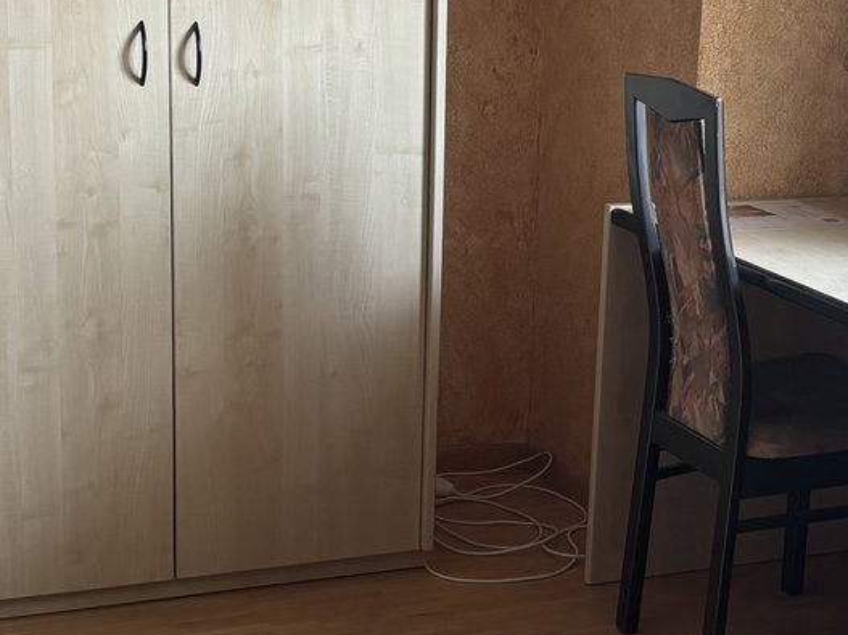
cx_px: 669
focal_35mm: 79
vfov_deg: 18.7
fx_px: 1935
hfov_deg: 24.4
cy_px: 336
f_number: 1.6
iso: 125
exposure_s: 1/60
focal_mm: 5.96
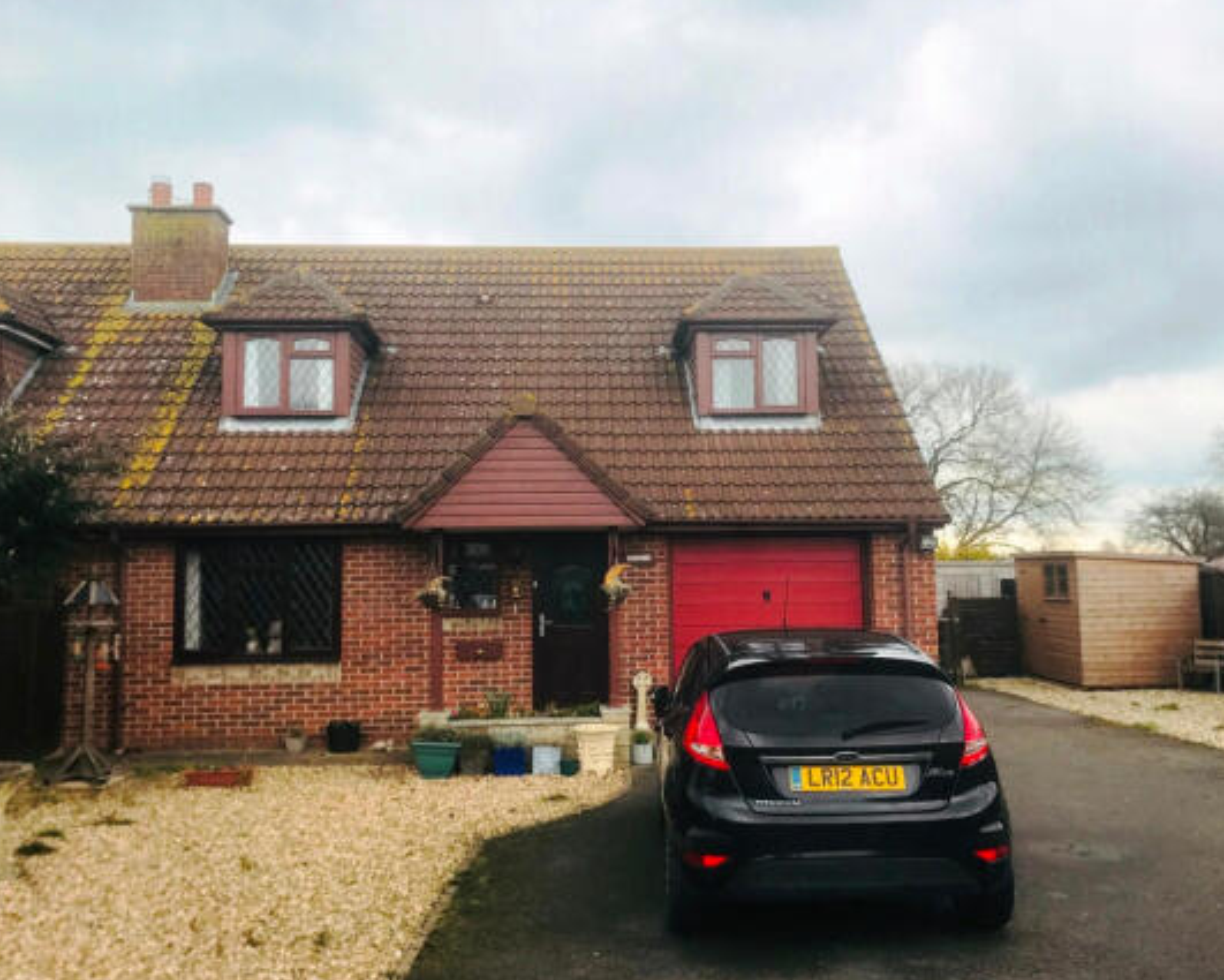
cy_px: 495
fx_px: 1087
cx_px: 617
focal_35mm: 30
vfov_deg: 48.5
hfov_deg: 58.8
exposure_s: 1/481
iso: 20
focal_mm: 3.99
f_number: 1.8
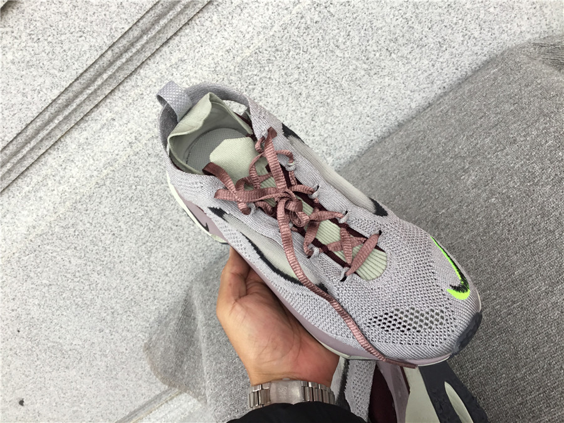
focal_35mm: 31
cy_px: 212
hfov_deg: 58.4
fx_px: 505
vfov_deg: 45.4
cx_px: 282
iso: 25
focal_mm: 3.3
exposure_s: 1/50
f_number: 2.4
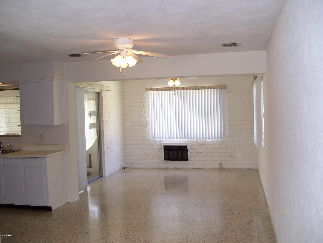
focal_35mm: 36
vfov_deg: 39.7
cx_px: 162
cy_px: 122
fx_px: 336
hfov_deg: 51.4
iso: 80
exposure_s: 1/60
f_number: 2.7
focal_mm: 6
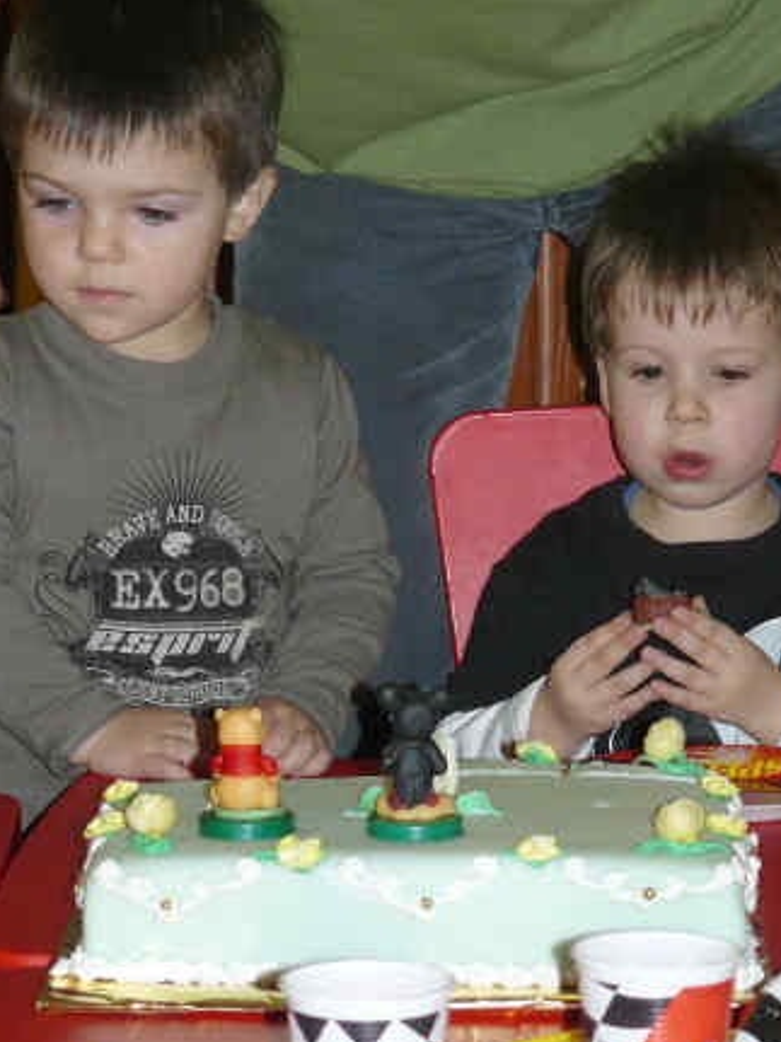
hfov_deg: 9.1
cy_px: 488
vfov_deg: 12.1
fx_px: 4906
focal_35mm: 163
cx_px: 380
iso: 160
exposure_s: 1/30
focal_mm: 19.5
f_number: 3.2
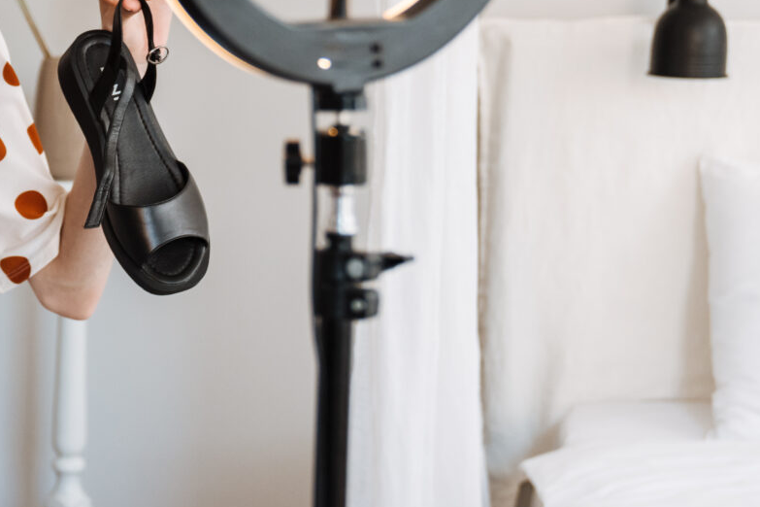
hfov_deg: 19.1
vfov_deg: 13.4
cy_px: 198
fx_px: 2153
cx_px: -105
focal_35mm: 102
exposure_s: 1/160
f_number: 3.2
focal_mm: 39
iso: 1000
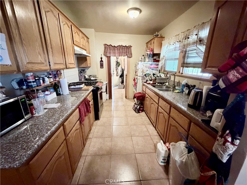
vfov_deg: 85.7
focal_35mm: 14
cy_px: 92
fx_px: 100
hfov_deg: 102.1
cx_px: 124
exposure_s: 1/30
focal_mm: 2.22
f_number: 2.2
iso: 1250
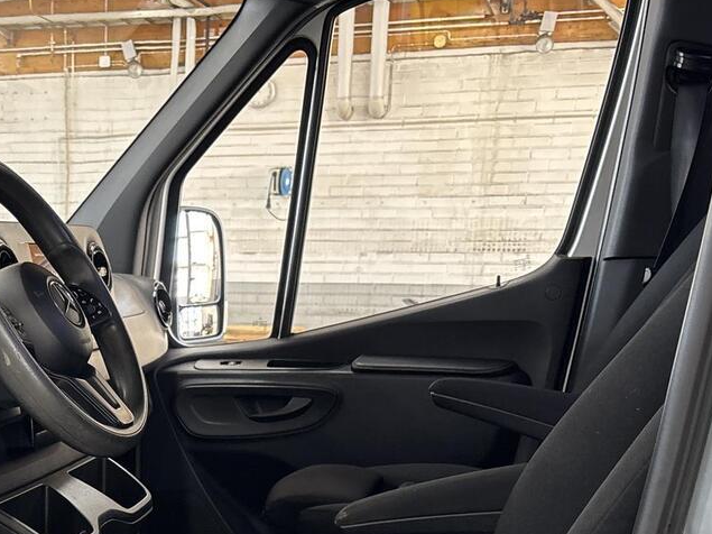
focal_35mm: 59
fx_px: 1213
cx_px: 43
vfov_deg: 23.4
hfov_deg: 30.9
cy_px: 573
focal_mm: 5.96
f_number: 1.6
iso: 200
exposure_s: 1/50
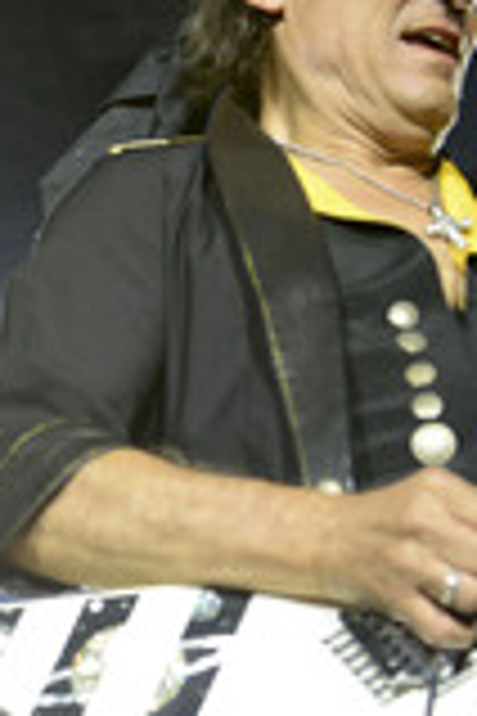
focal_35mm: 199
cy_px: 414
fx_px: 3955
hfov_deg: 6.8
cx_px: -335
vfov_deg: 10.3
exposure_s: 1/640
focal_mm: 70
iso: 1250
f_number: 4
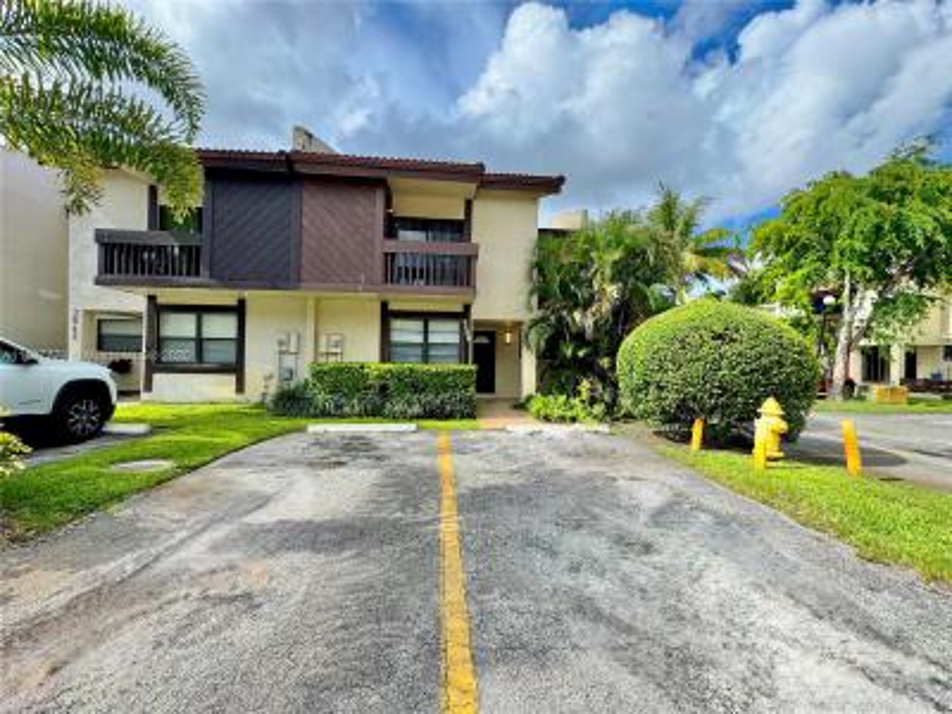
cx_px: 476
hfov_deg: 102.1
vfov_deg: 85.7
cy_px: 357
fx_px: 385
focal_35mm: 14
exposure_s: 1/858
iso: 40
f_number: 2.2
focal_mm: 2.22
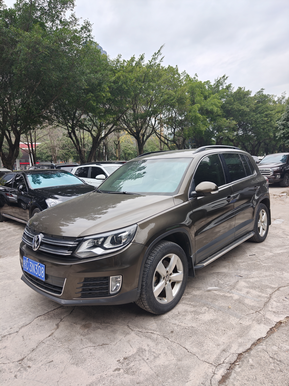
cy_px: 193
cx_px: 144
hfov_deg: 58.9
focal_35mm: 23
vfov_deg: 73.9
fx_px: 256
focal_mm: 8.67
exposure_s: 1/200
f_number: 1.8
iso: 200
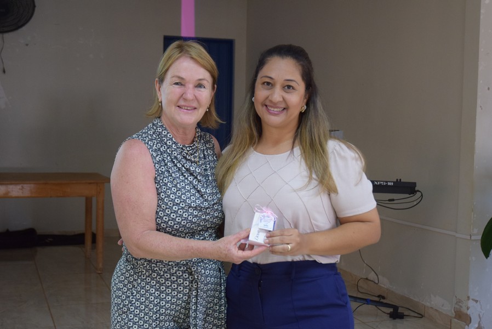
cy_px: 164
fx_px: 697
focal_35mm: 51
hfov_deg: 38.9
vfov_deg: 26.5
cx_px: 246
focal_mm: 34
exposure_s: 1/60
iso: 1600
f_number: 4
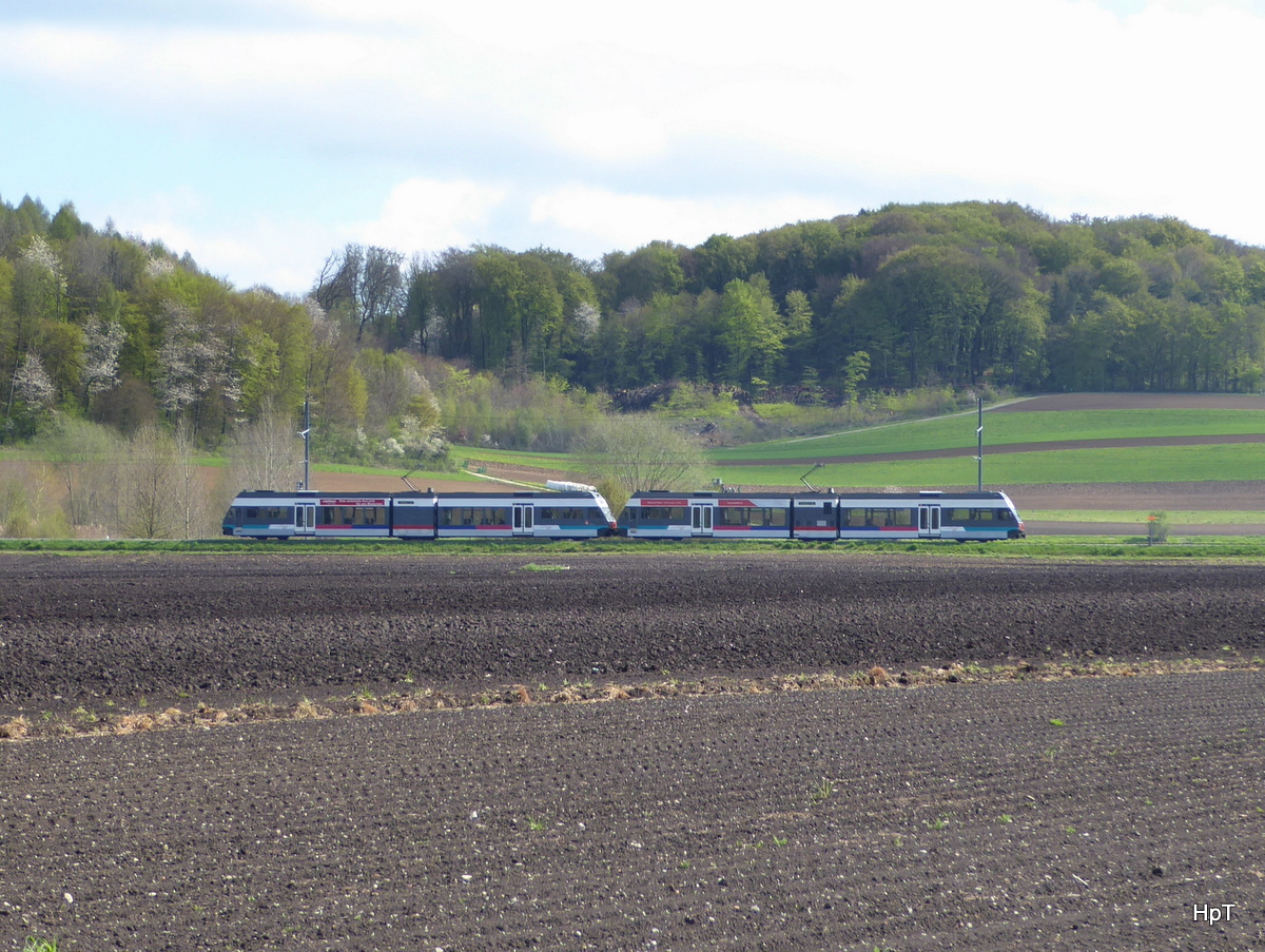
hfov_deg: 29.8
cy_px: 476
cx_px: 632
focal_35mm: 65
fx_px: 2378
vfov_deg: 22.6
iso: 80
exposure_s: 1/250
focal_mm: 11.7
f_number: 4.4
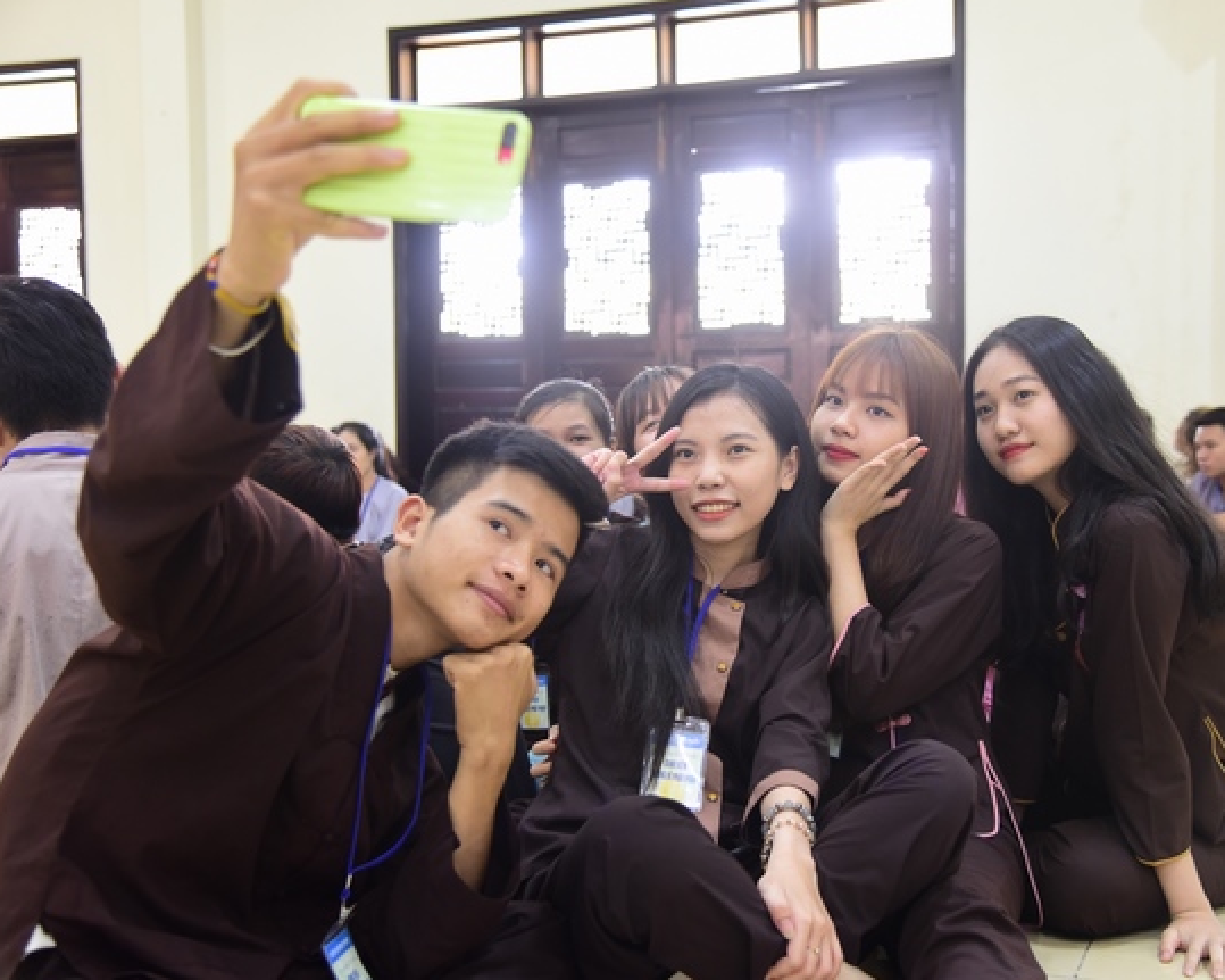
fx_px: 1559
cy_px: 491
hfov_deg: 42.8
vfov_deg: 34.9
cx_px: 695
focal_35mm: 43
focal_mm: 38
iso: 1600
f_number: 4
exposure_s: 1/40
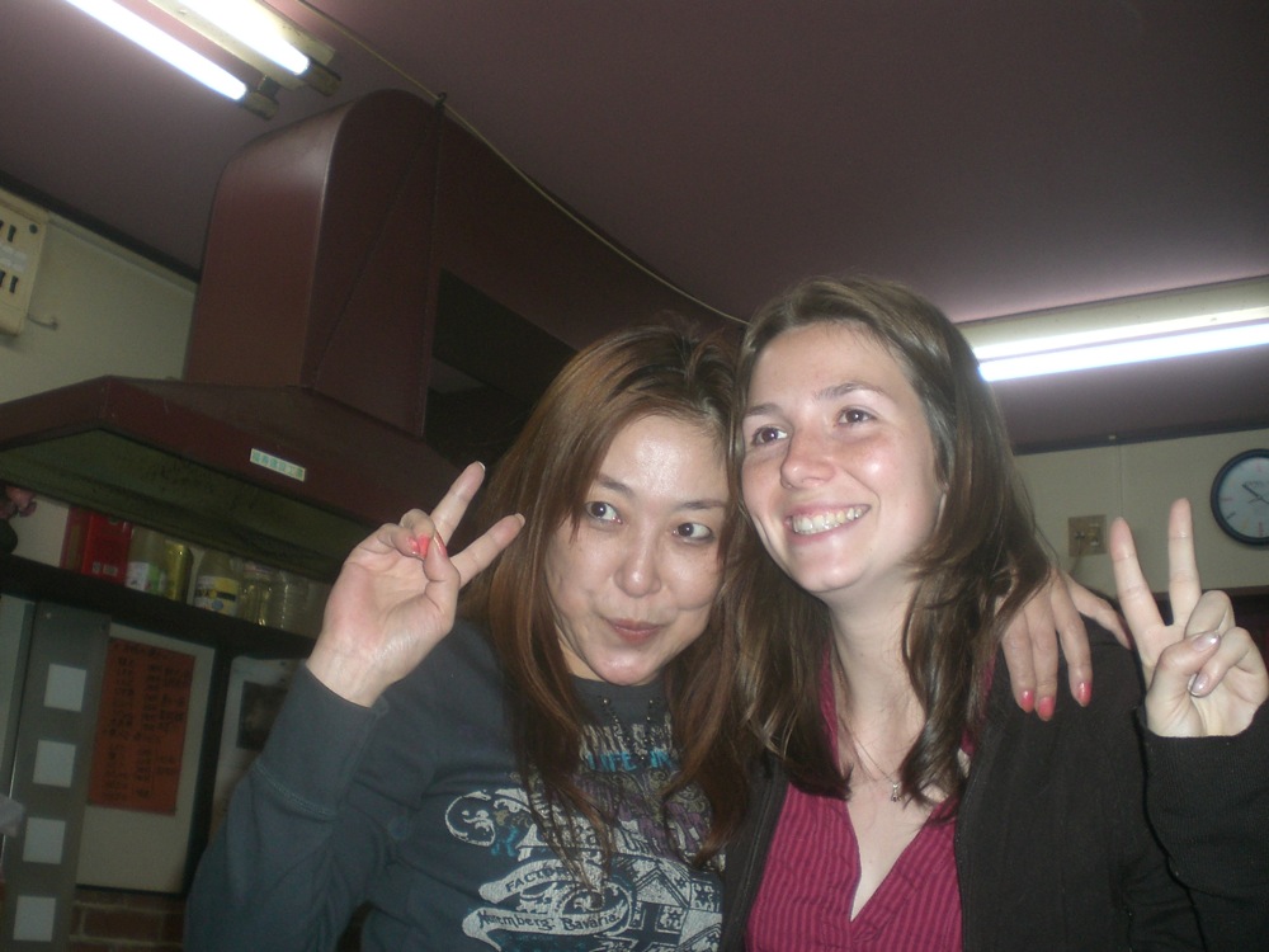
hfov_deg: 49.0
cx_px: 634
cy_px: 476
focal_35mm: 38
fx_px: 1393
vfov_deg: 37.7
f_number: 3.1
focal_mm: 6.3
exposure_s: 1/60
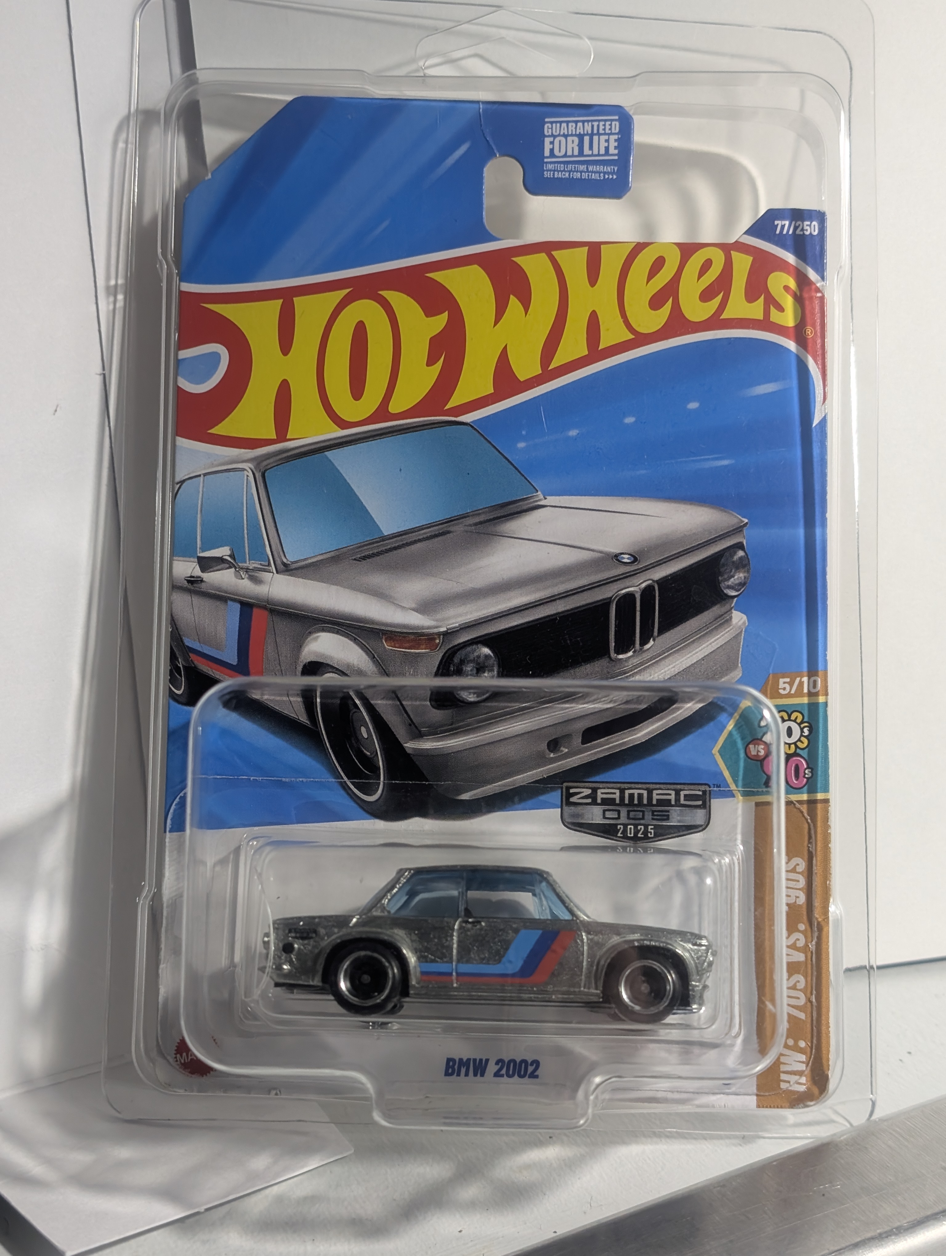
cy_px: 628
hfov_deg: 29.7
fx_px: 1781
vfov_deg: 38.9
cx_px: 473
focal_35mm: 49
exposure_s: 1/50.4
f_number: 1.68
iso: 140
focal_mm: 6.9
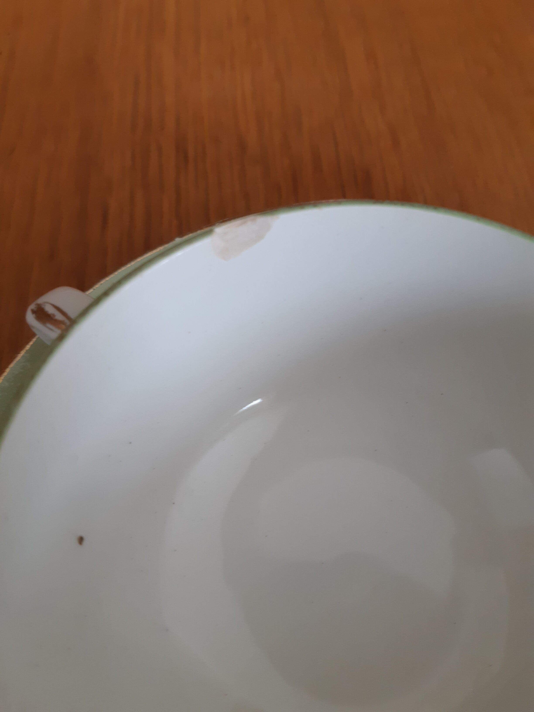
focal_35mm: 26
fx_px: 535
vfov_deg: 67.3
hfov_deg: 53.1
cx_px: 267
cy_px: 356
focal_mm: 3.93
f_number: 1.7
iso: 160
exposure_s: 1/50
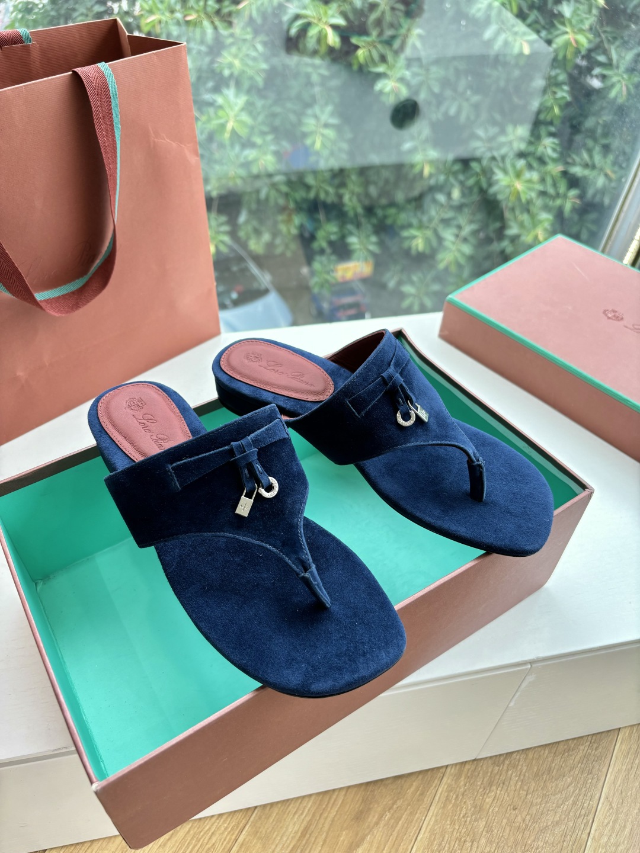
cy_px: 426
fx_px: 641
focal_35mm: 26
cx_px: 320
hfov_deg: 53.1
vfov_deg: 67.3
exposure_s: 1/121
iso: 32
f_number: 1.6
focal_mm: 5.96
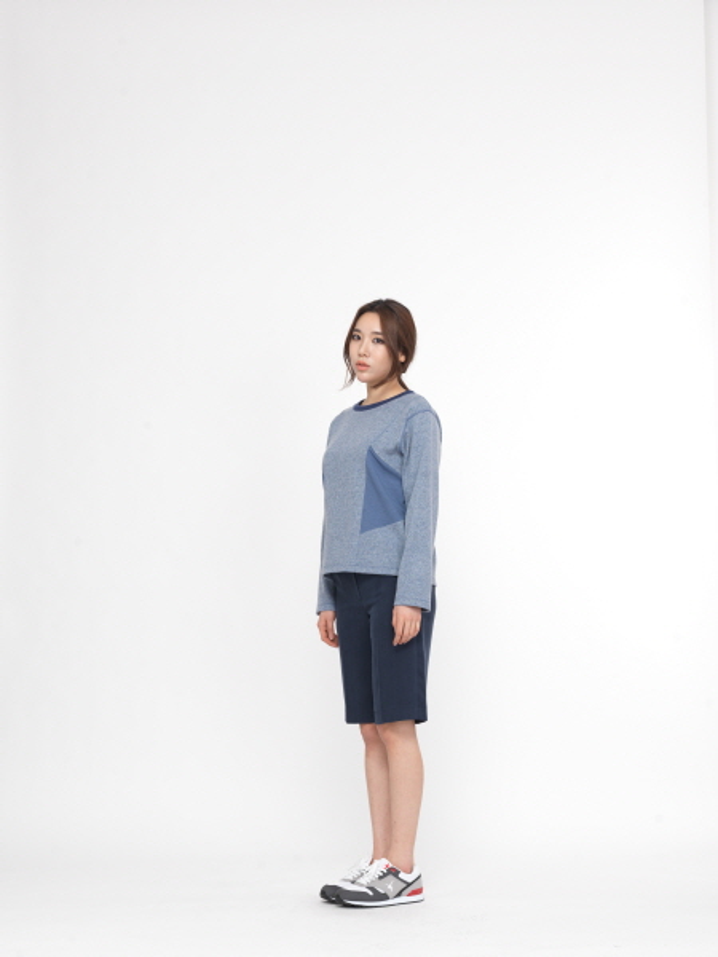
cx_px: 359
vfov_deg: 31.2
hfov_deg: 23.7
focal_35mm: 62
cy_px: 478
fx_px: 1715
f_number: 9
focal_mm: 80
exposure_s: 1/250
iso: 100
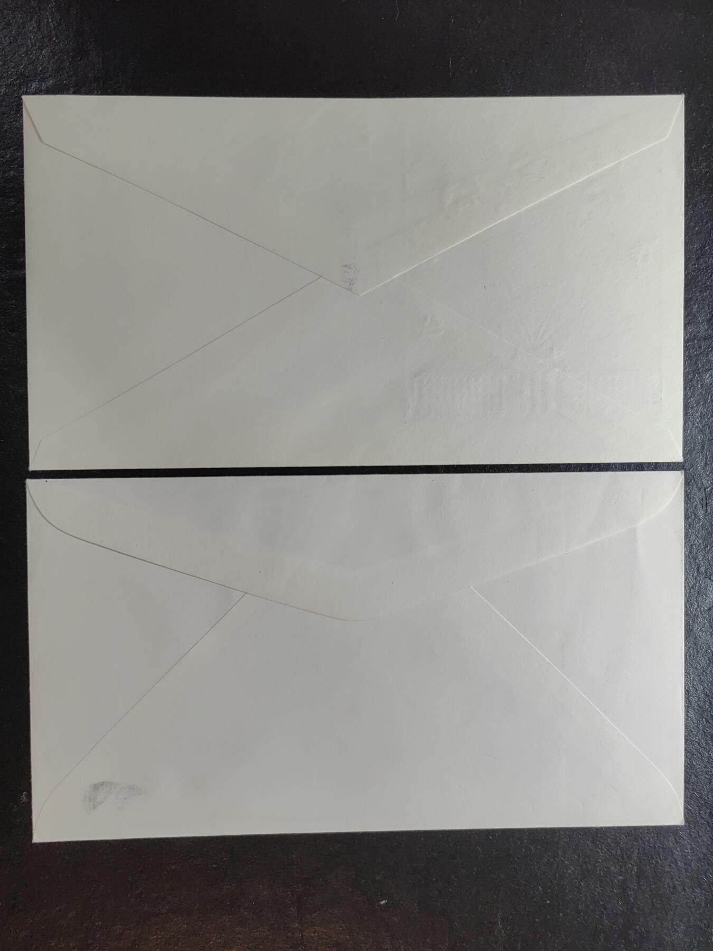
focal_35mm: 27
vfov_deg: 65.3
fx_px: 742
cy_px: 476
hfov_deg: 51.4
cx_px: 356
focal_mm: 5.54
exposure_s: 1/100
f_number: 1.8
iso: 80
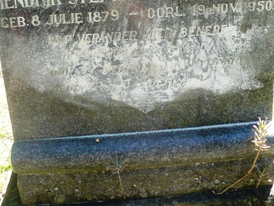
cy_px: 36
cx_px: 138
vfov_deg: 28.4
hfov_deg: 38.2
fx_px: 396
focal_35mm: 50
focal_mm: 6.1
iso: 100
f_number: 2.8
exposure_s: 1/125
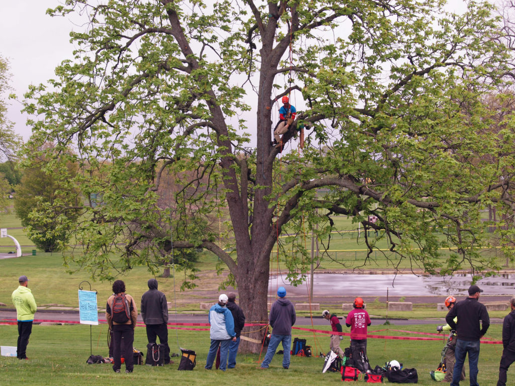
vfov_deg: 18.4
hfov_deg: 24.4
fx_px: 1190
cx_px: 258
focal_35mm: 80
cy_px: 193
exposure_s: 1/250
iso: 200
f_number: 5.6
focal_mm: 40
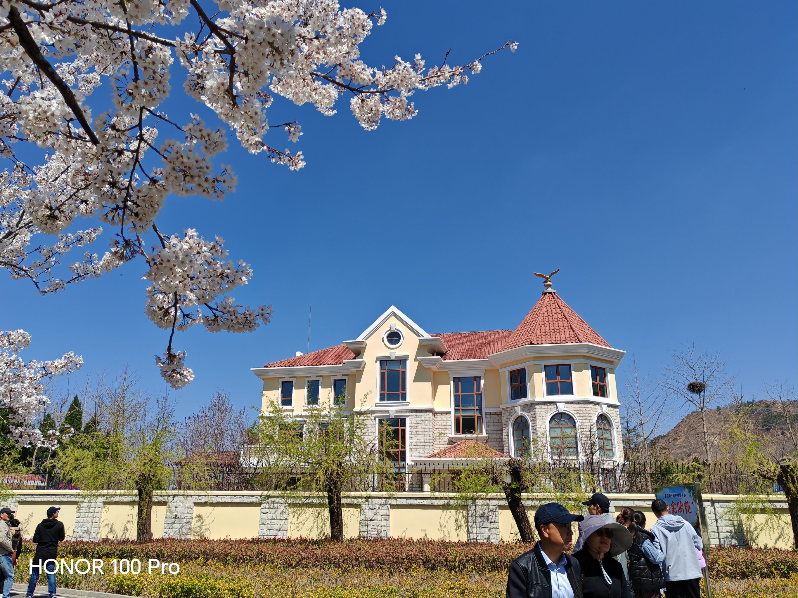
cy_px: 299
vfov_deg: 51.4
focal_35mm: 27
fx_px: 622
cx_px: 399
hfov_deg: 65.3
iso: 50
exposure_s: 1/2000
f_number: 1.95
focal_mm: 5.52
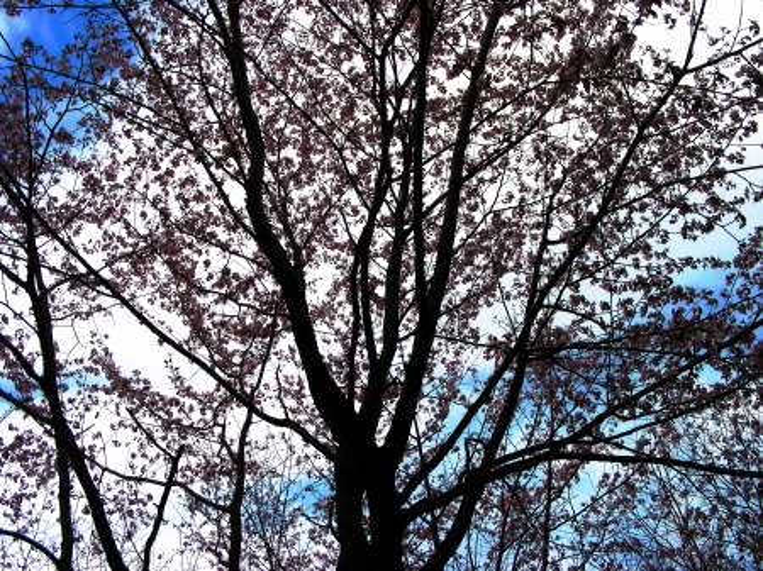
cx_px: 382
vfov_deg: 37.7
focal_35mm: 38
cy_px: 286
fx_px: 837
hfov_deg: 49.0
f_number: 4
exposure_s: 1/577
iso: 50
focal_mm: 6.3
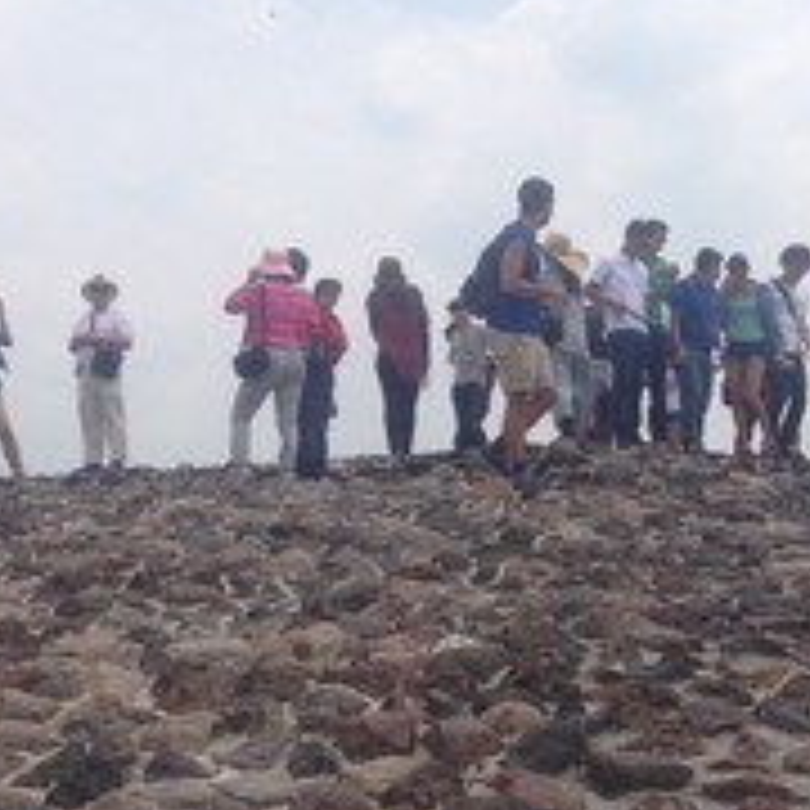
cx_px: 428
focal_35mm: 81
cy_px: 569
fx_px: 2144
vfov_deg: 21.3
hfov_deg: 21.4
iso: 50
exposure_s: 1/2169
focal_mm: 4.12
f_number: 2.4
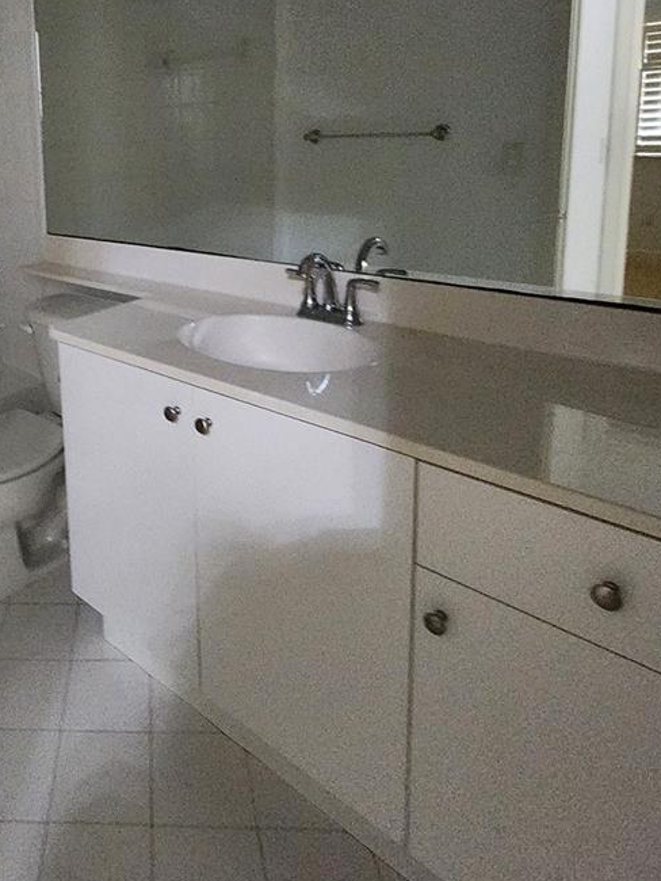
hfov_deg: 52.1
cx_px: 106
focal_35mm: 24
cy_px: 237
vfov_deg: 67.7
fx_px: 611
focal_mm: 2.2
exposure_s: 1/24
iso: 1000
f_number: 2.2
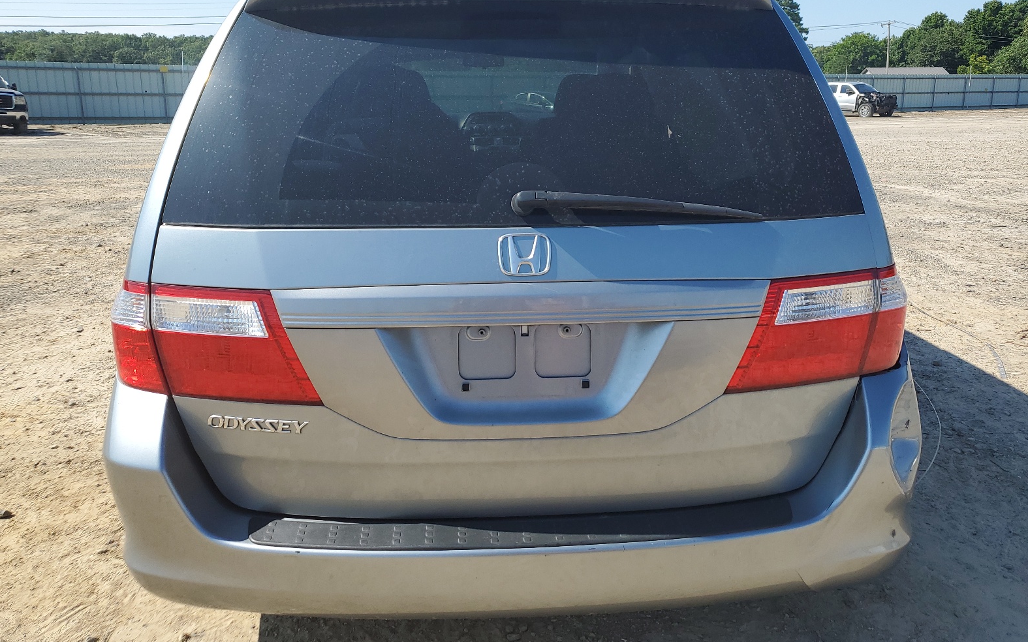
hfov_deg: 66.5
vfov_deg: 44.4
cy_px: 280
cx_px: 509
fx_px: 784
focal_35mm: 28
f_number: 1.5
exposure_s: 1/2500
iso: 50
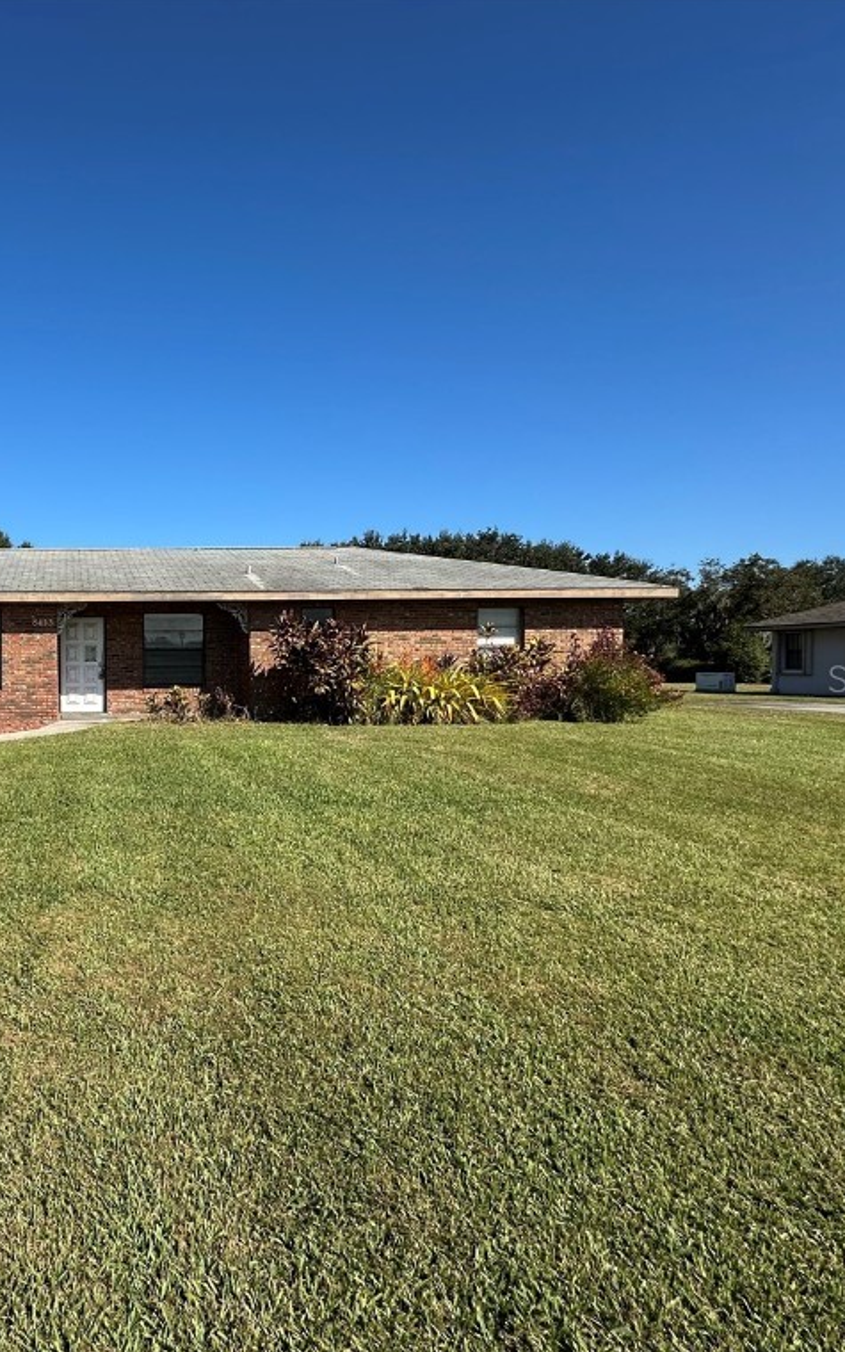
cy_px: 678
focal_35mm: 20
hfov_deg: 52.5
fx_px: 737
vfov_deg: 85.1
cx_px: 85
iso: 40
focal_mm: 2.22
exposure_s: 1/1949
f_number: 2.2
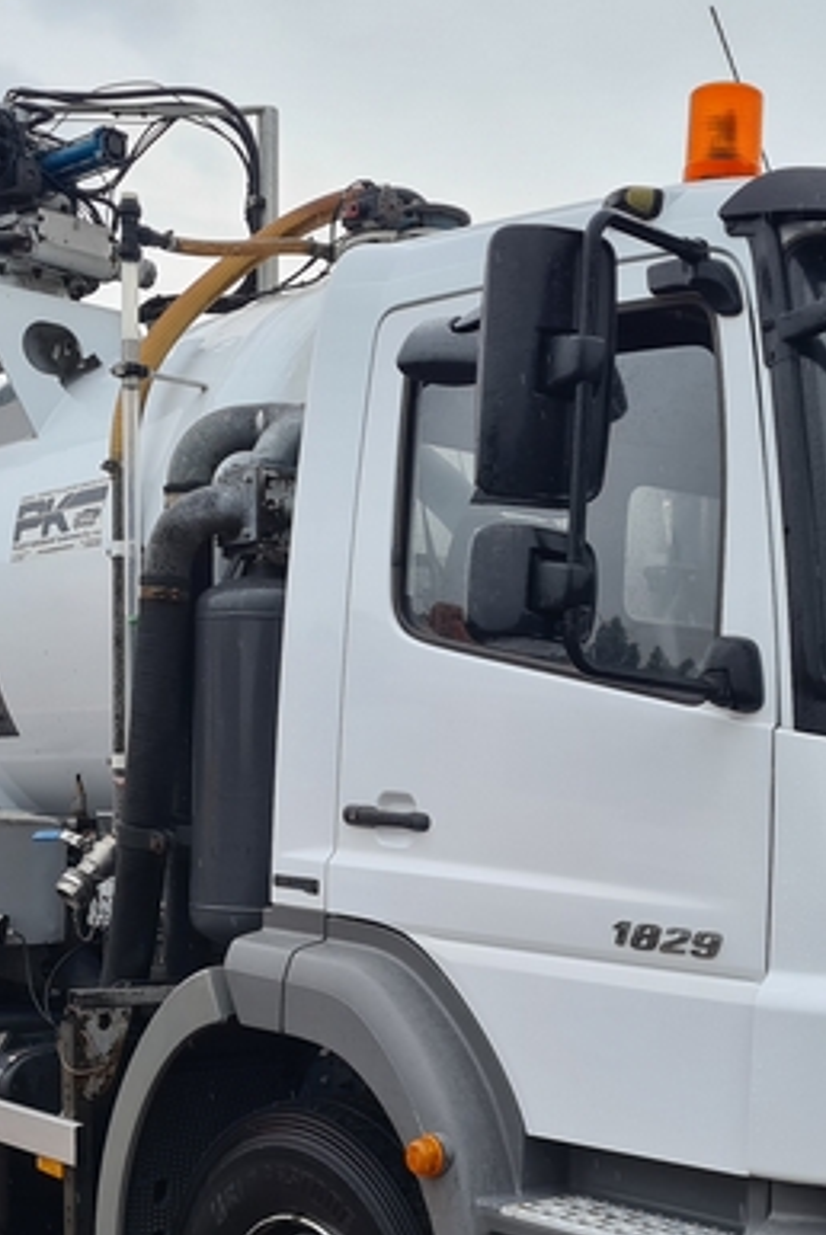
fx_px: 1924
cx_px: 544
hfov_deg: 24.1
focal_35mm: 56
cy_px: 896
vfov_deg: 35.0
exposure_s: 1/570
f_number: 1.8
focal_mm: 5.4
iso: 50
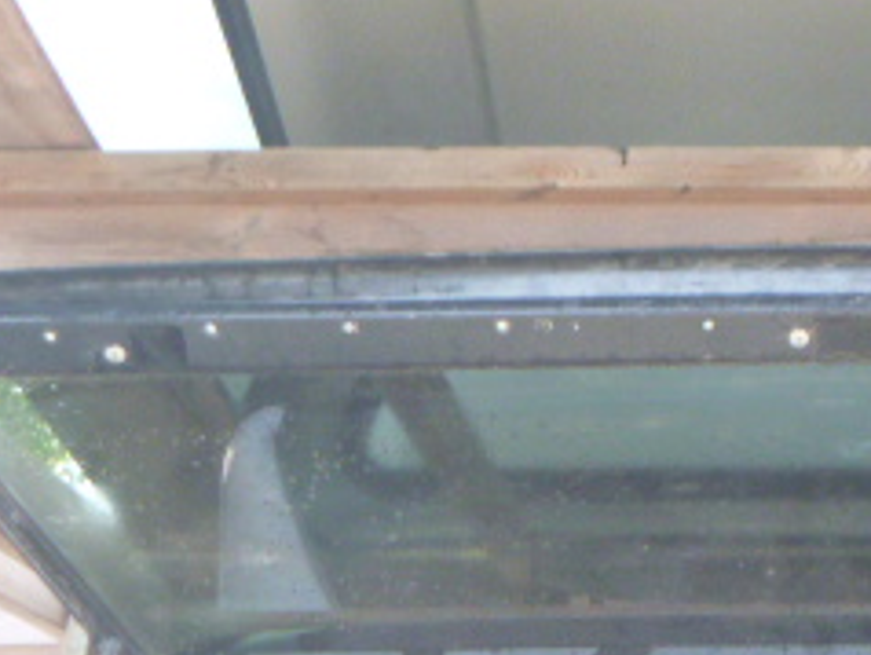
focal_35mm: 102
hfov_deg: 18.7
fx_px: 2569
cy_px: 692
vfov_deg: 14.3
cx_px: 878
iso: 400
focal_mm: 6.8
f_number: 4.5
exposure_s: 1/40
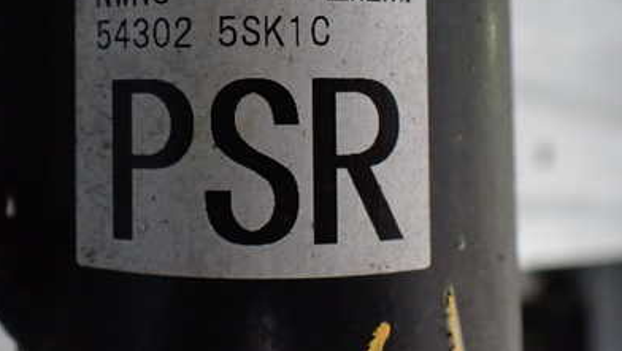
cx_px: 240
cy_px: 56
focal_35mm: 50
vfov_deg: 23.5
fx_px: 825
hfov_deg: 41.1
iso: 1000
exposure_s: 1/30
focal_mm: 5.4
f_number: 2.3
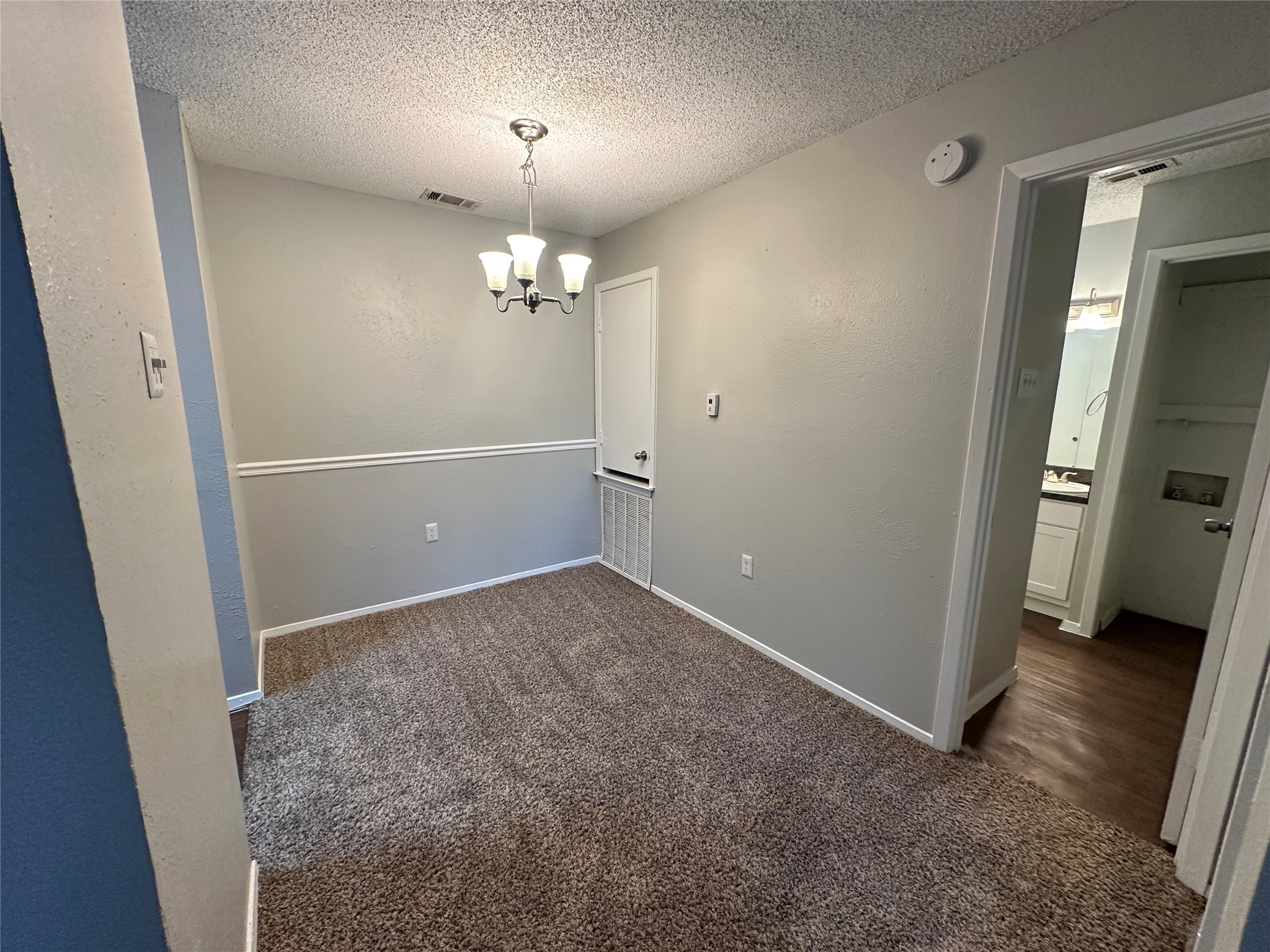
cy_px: 476
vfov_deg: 85.7
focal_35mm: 14
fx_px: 514
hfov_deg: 102.1
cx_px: 635
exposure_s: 1/120
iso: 250
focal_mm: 2.22
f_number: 2.2
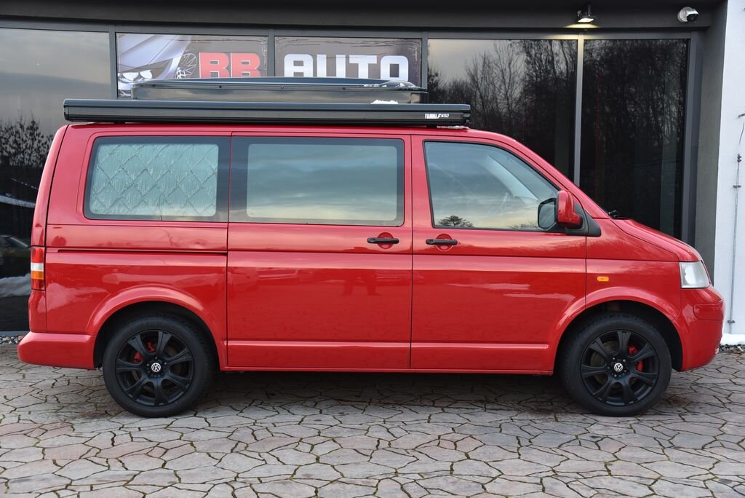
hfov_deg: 50.7
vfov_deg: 35.1
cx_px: 372
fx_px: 787
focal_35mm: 38
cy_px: 249
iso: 500
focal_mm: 38
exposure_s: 1/80
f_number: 4.5
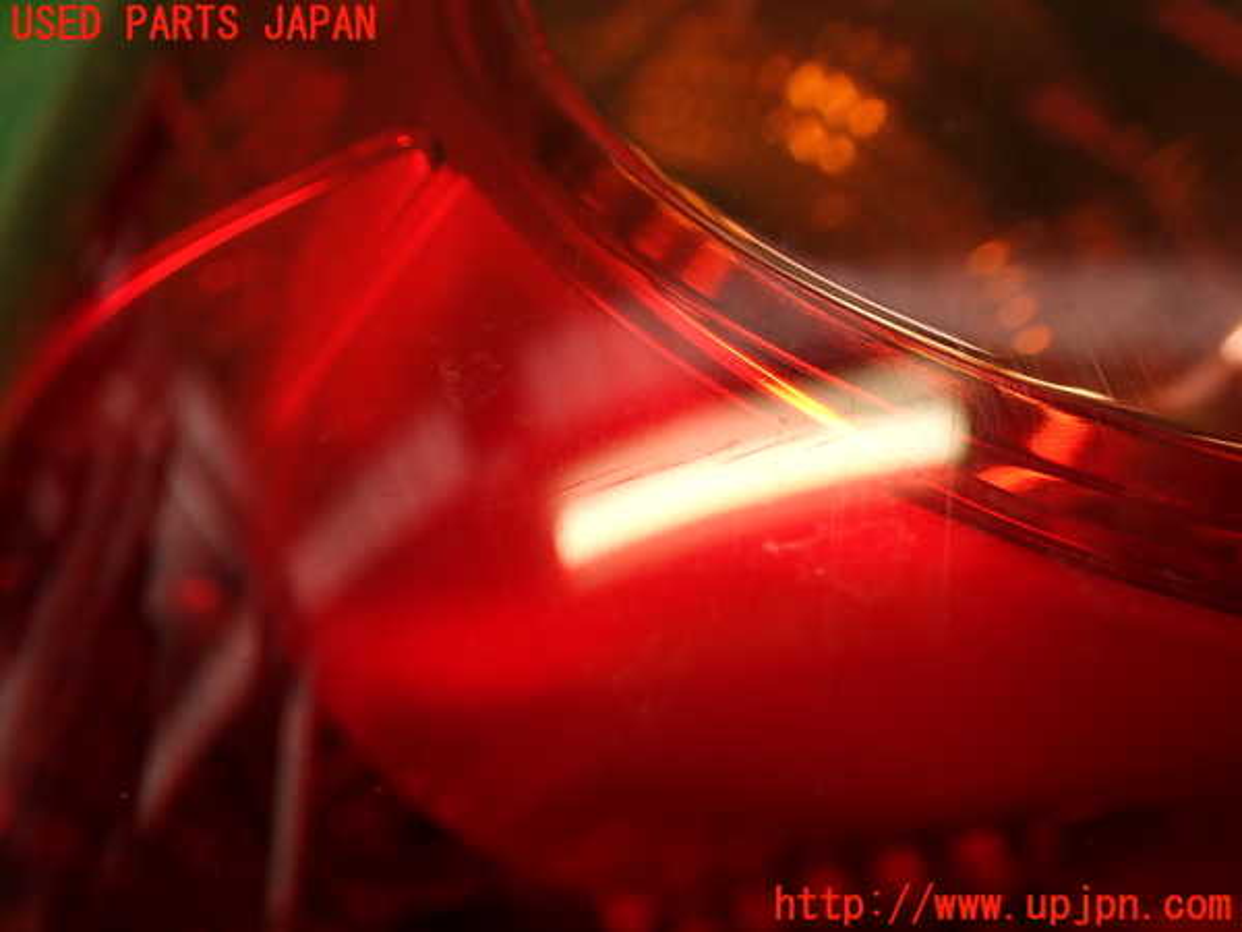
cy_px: 466
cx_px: 621
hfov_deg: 56.8
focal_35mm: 32
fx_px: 1148
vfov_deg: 44.2
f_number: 2.4
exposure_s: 1/60
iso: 160
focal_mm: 5.79
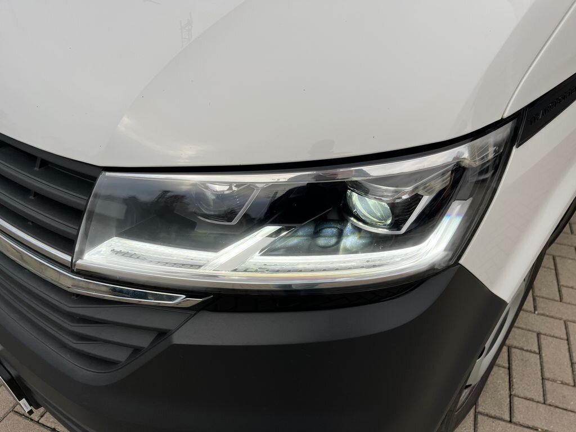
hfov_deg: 67.3
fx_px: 433
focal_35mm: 26
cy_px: 216
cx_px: 288
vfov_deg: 53.1
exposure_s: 1/550
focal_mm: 5.1
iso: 50
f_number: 1.6
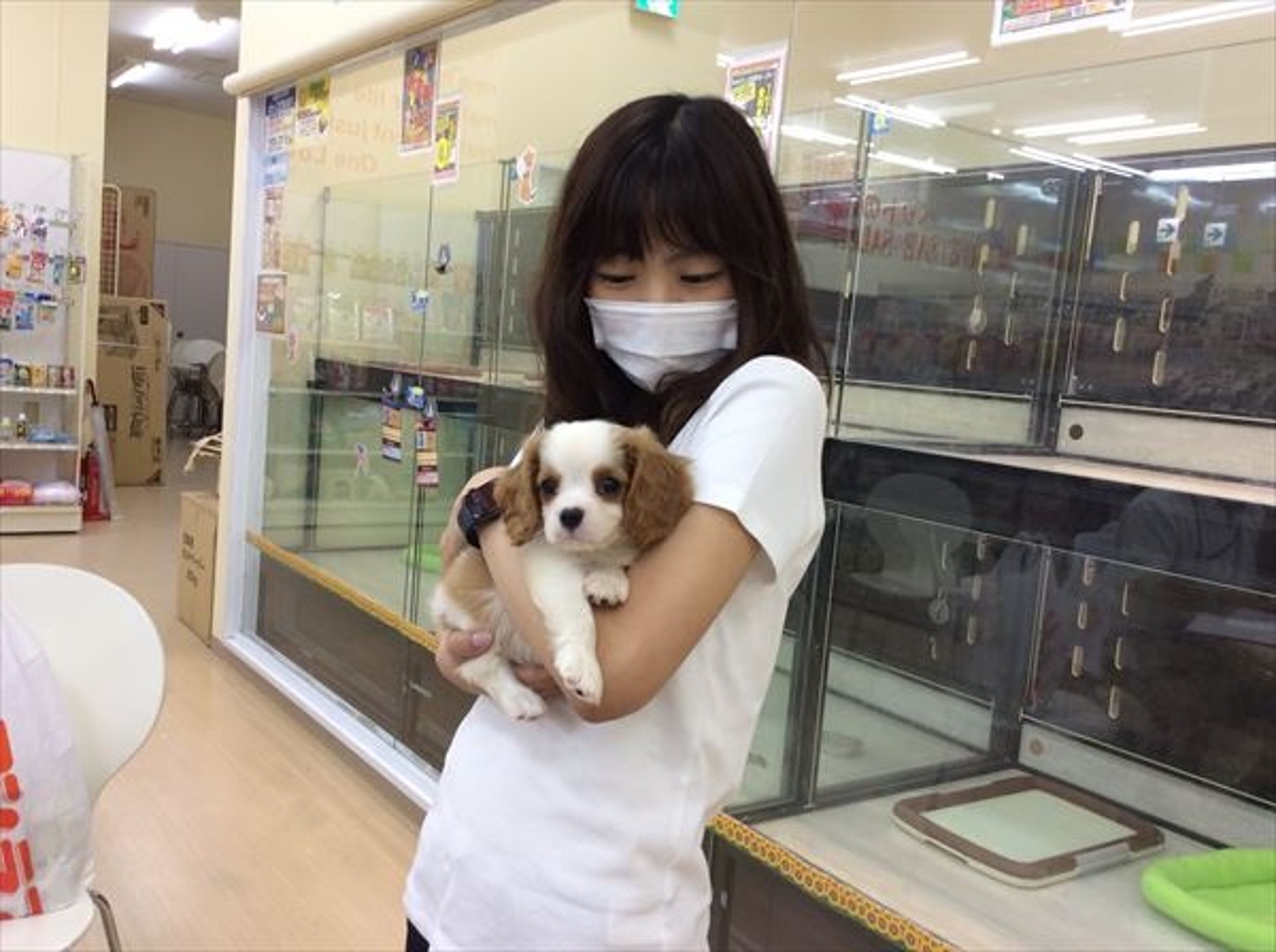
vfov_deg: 44.0
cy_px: 476
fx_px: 1178
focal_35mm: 32
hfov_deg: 56.9
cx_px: 638
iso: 32
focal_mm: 3.3
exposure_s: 1/24
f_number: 2.4
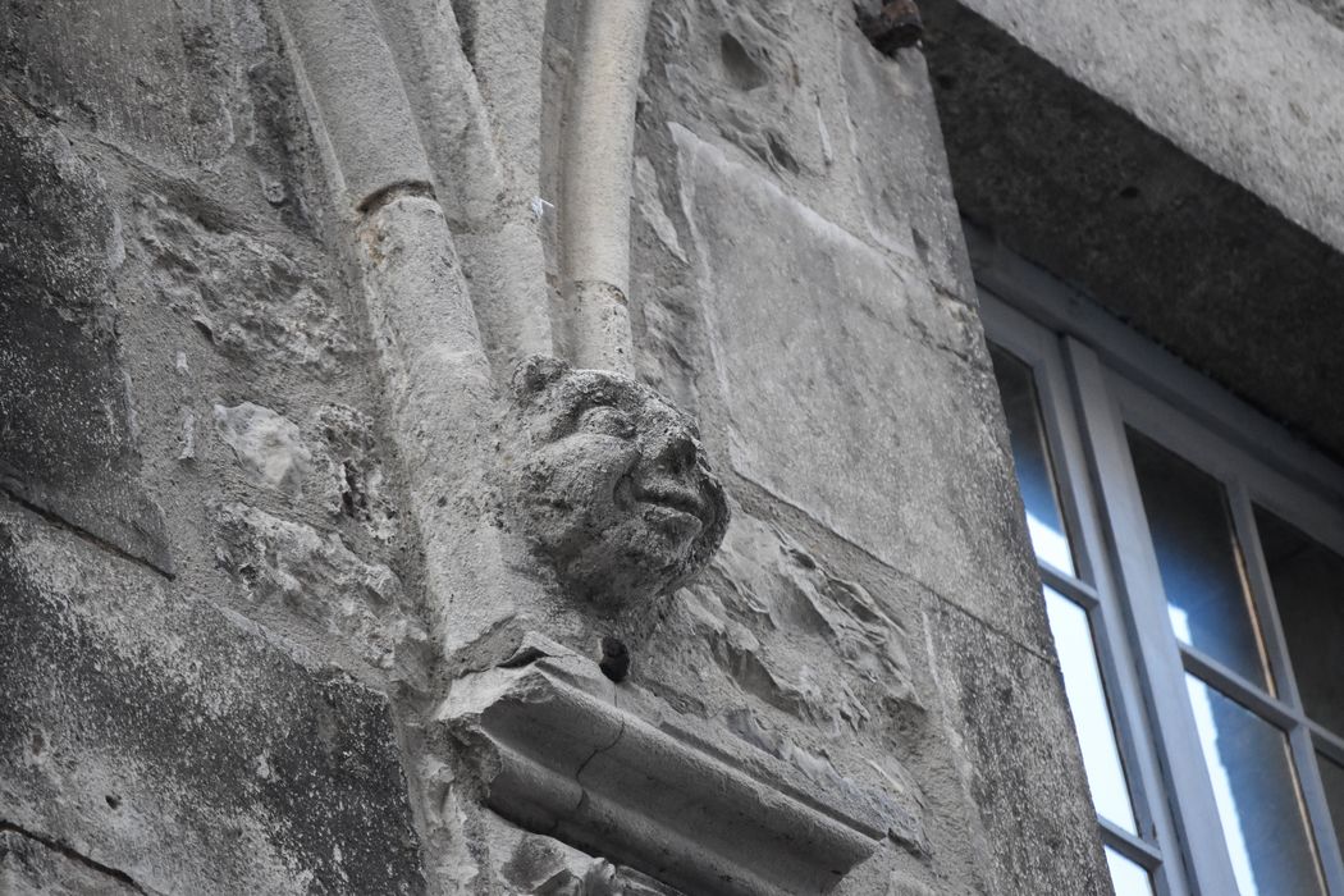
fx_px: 11199
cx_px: 672
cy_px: 448
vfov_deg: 4.6
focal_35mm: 300
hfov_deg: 6.9
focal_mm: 200
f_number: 5.6
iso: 2800
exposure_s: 1/500
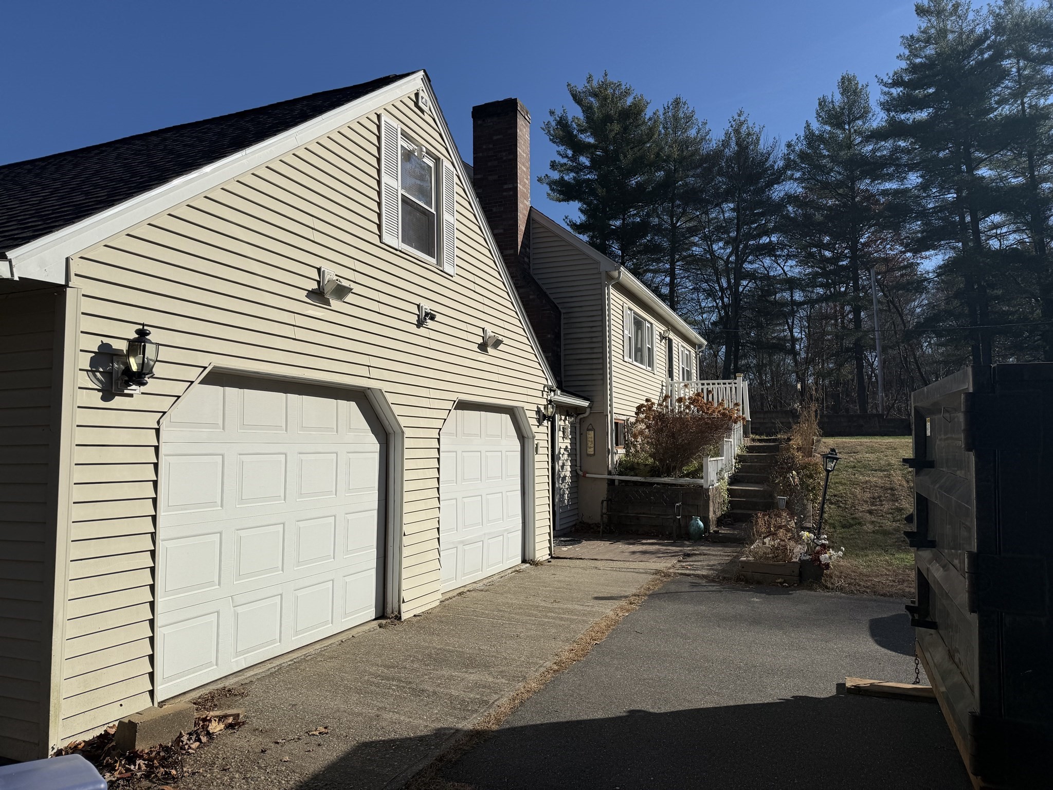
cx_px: 526
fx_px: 730
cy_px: 395
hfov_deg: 71.6
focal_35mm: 24
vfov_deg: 56.8
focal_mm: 6.76
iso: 80
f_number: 1.78
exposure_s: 1/11905
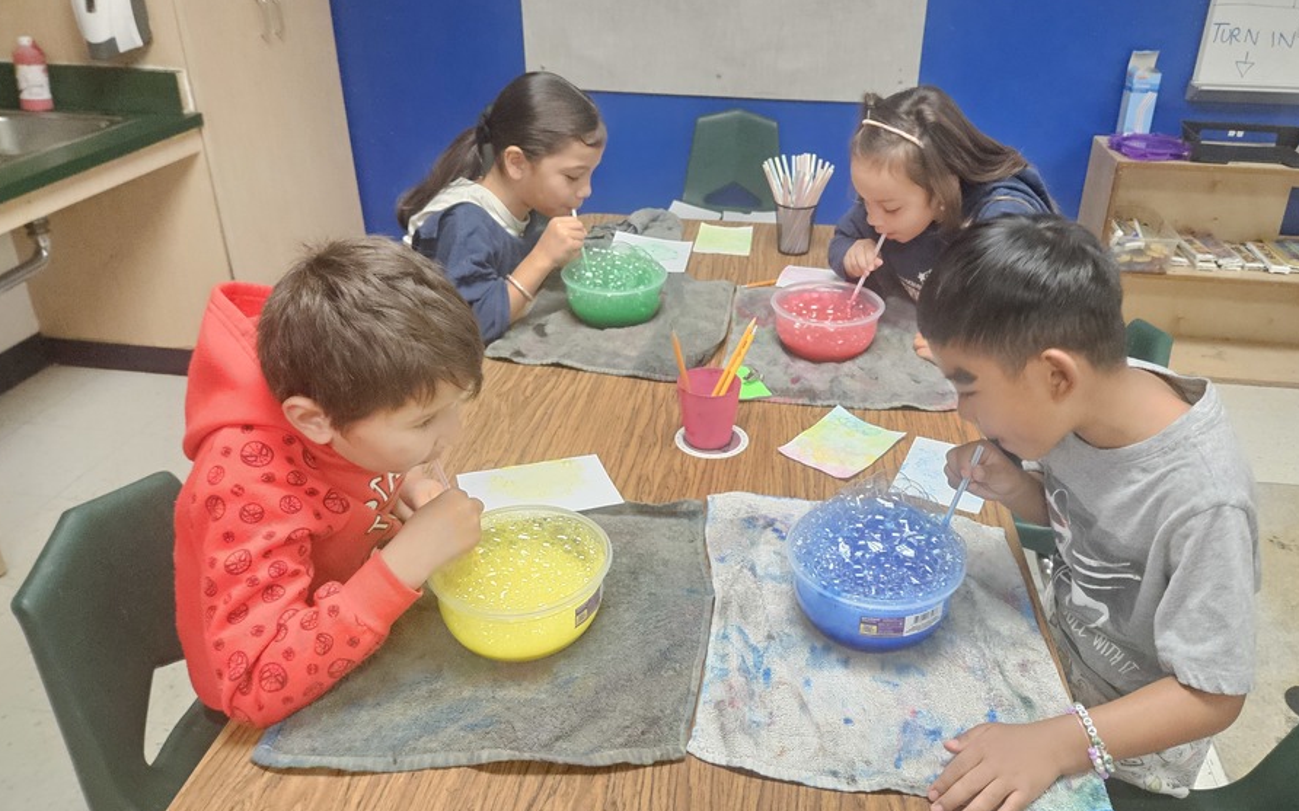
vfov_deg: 44.4
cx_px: 724
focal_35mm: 28
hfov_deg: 66.3
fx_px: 991
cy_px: 355
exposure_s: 1/120
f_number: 1.8
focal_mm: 5.4
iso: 1000
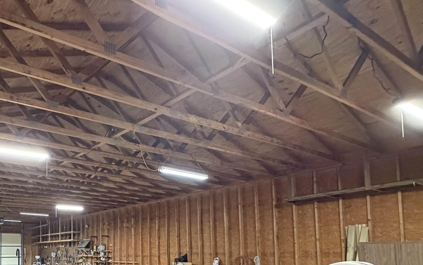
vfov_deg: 41.3
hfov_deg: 59.3
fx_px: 323
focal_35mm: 28
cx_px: 65
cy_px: 235
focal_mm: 2.22
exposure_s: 1/60
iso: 640
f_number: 2.2
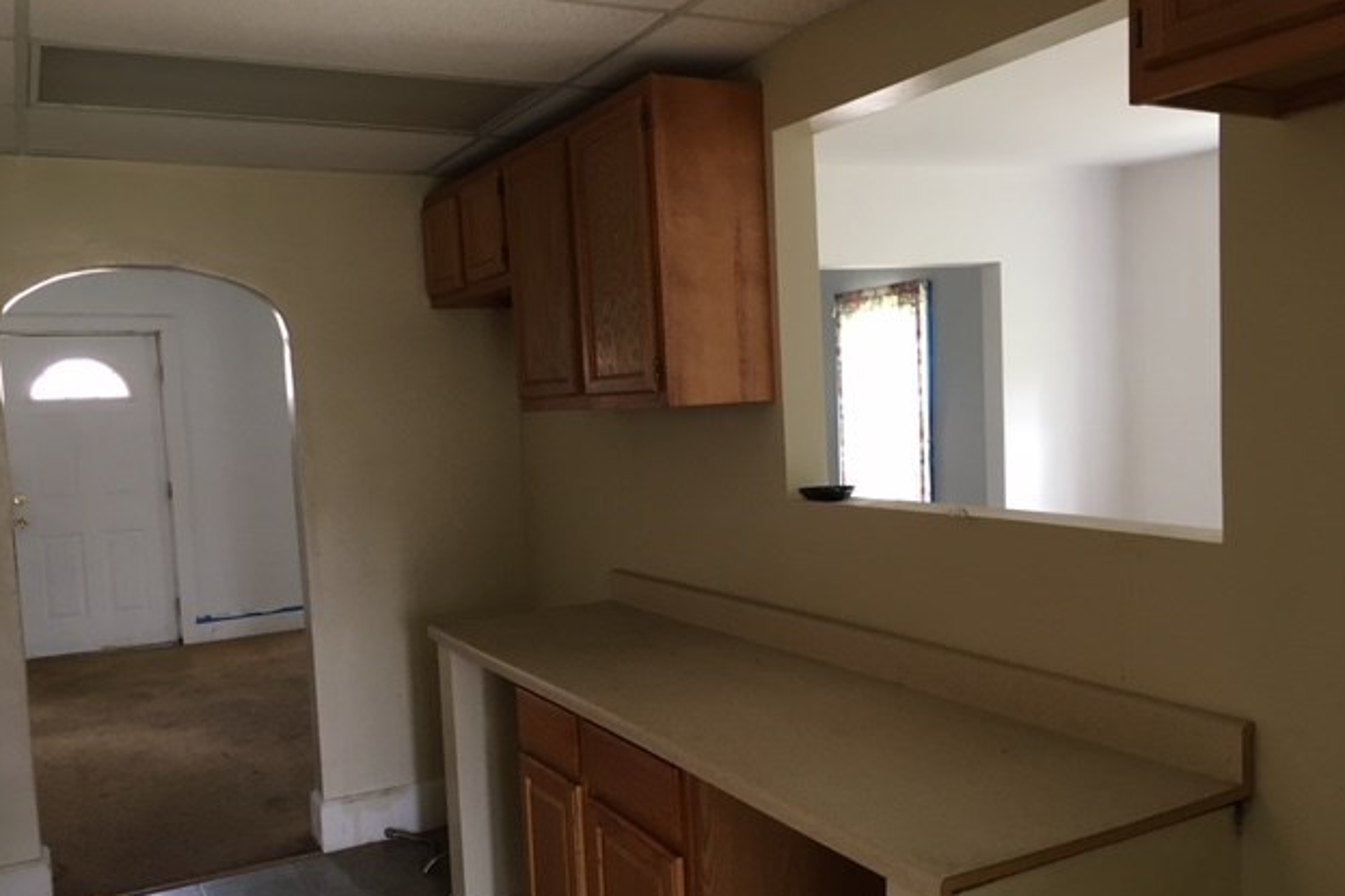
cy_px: 494
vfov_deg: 42.3
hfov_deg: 60.3
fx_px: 1158
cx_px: 669
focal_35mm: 31
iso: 100
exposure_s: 1/30
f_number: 2.2
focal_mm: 4.15
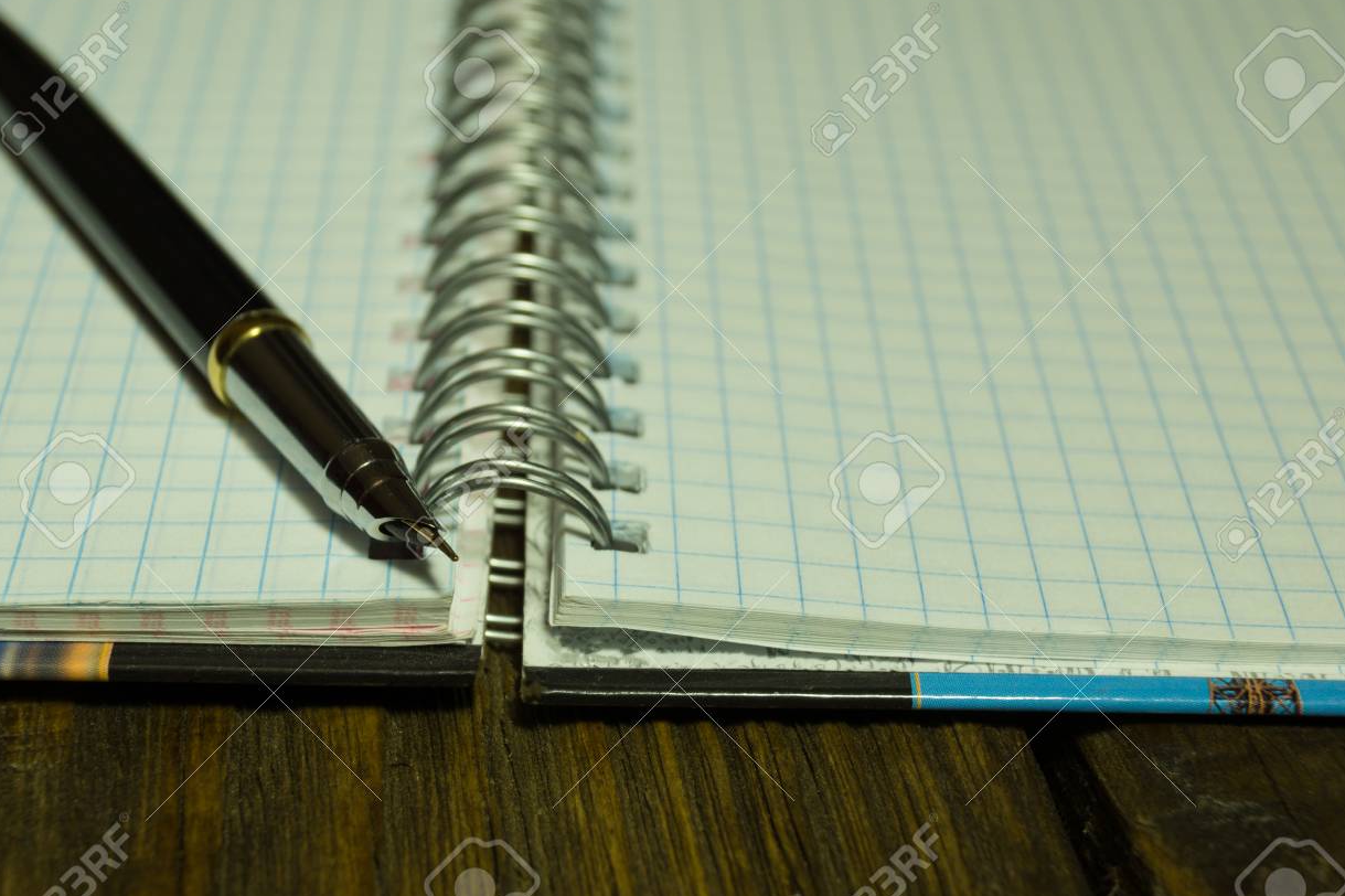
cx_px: 675
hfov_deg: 25.4
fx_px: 2988
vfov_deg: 17.1
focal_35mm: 80
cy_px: 445
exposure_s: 1/15
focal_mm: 50
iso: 100
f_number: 8
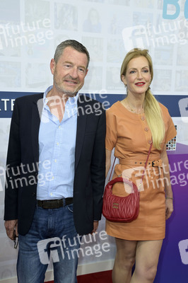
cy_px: 142
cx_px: 94
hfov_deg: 28.0
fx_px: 377
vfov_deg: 41.1
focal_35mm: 48
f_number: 7.1
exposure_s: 1/125
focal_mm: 48
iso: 640
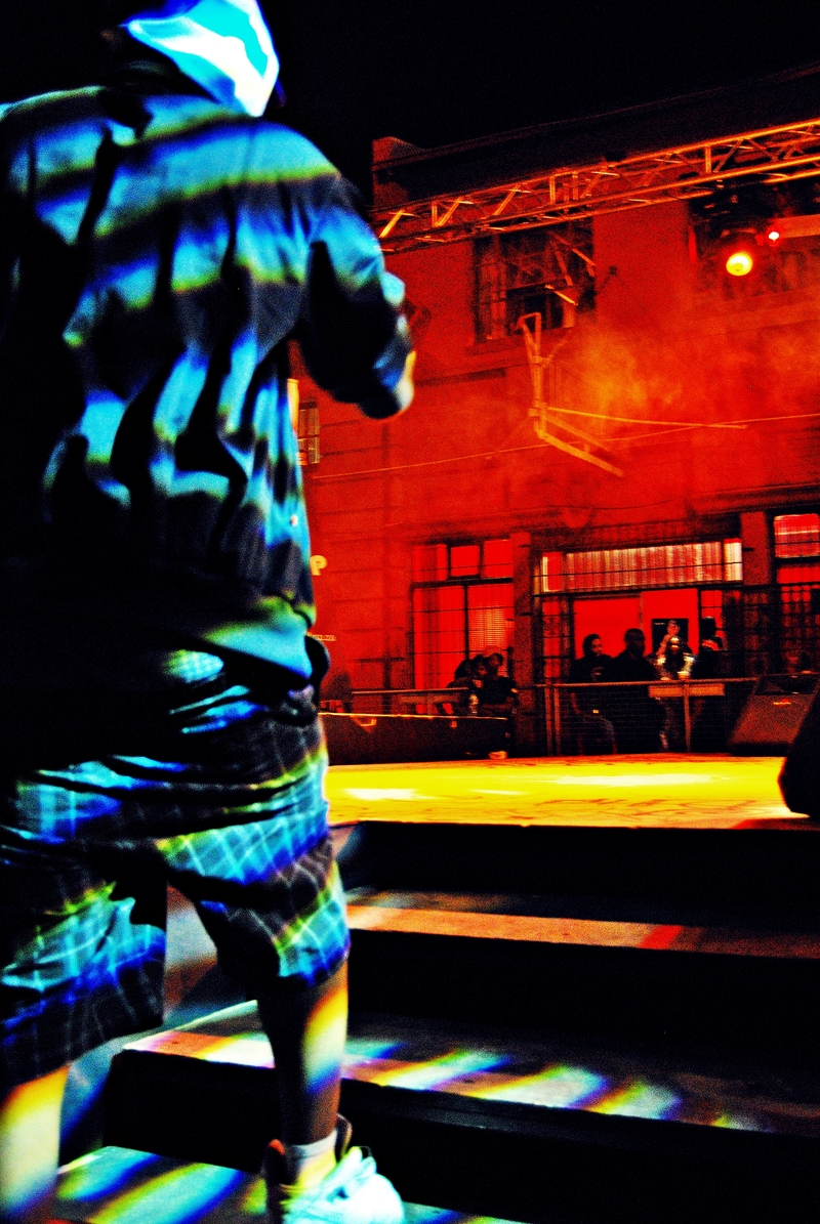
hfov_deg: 34.3
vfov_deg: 49.5
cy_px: 612
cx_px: 410
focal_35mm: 39
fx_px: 1329
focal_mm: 26
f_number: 4
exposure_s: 1/25
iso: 800
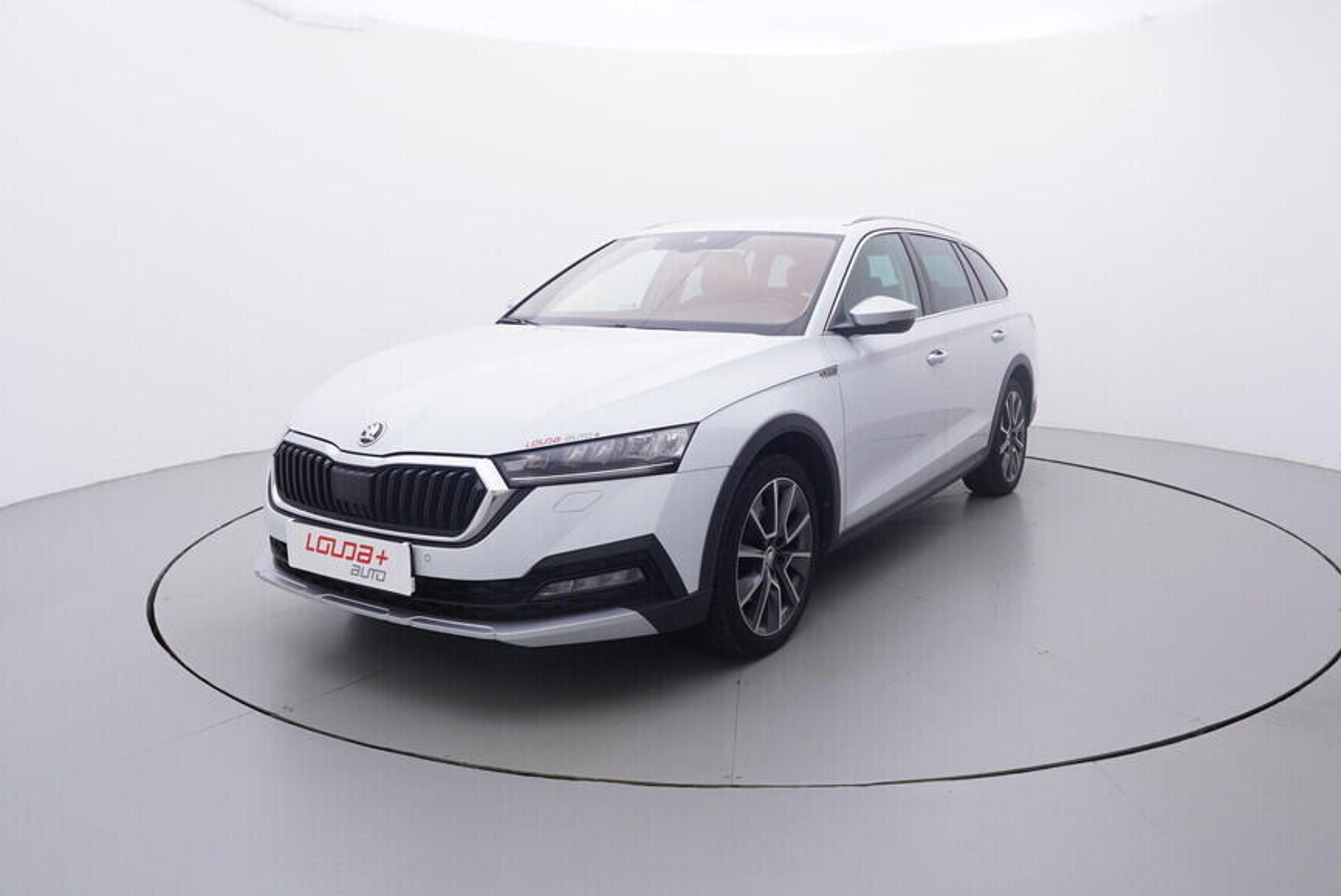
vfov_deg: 48.6
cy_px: 392
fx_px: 991
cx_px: 743
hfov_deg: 68.0
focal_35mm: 27
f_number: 5
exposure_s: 1/80
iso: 200
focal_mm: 15
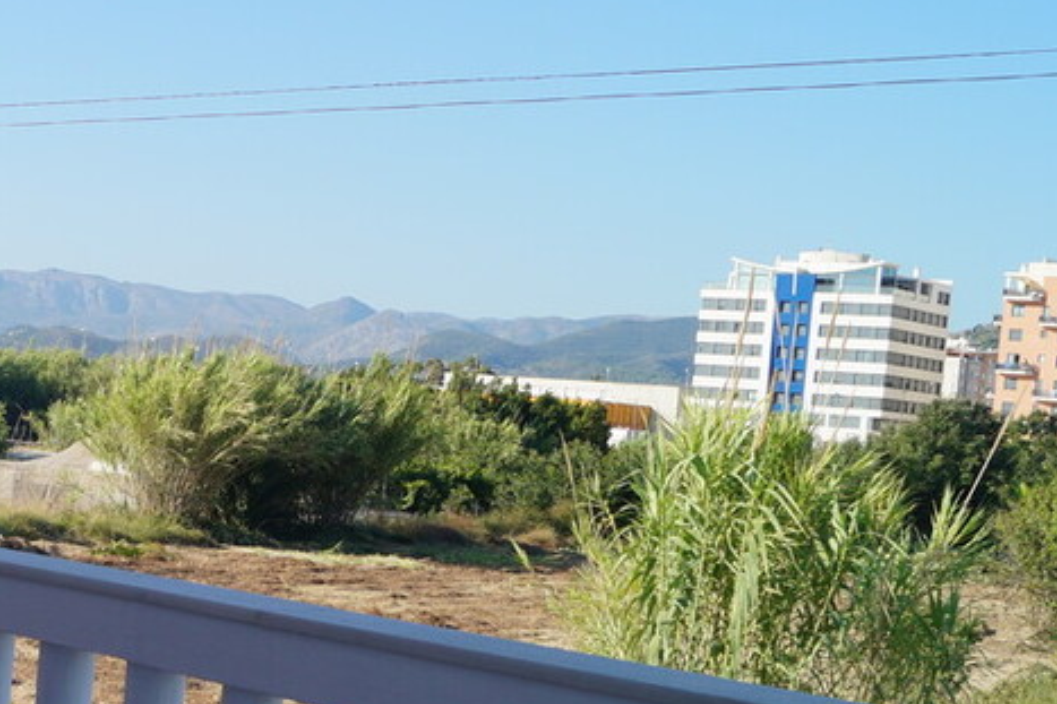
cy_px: 539
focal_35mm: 74
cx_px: -188
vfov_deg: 18.3
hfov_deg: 24.9
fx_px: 2172
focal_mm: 18
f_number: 10
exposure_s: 1/160
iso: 100
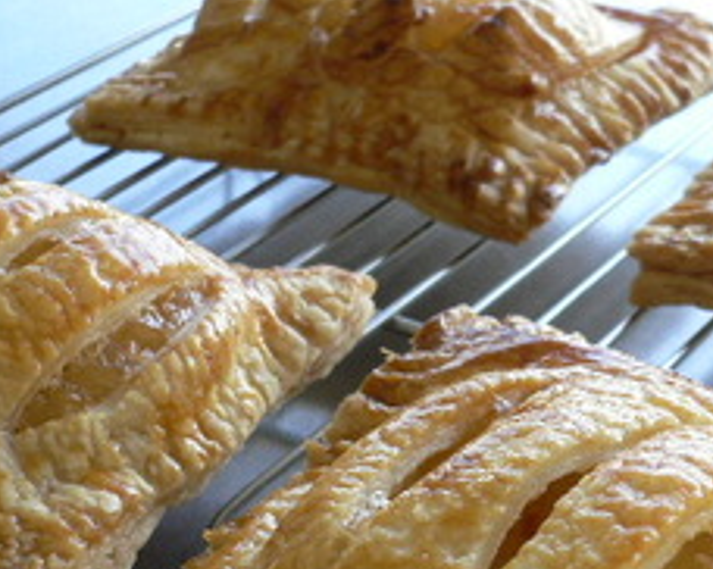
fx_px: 1581
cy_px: 508
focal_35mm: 75
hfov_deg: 25.1
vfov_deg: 20.0
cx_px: 544
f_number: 2.8
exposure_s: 1/50
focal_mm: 5.8
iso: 100
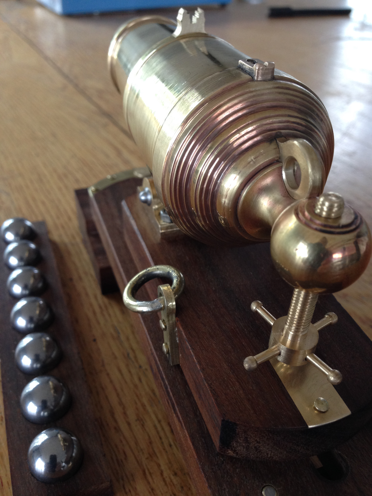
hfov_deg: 42.9
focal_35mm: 33
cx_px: 186
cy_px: 248
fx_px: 473
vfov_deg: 55.4
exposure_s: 1/20
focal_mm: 4.12
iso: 100
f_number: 2.4
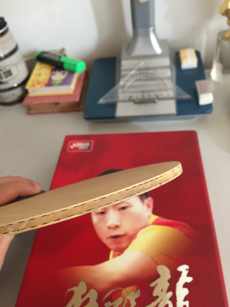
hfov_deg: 48.2
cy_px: 154
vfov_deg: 61.7
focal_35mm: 29
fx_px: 257
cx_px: 115
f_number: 2.2
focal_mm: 4.15
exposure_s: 1/10
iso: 125
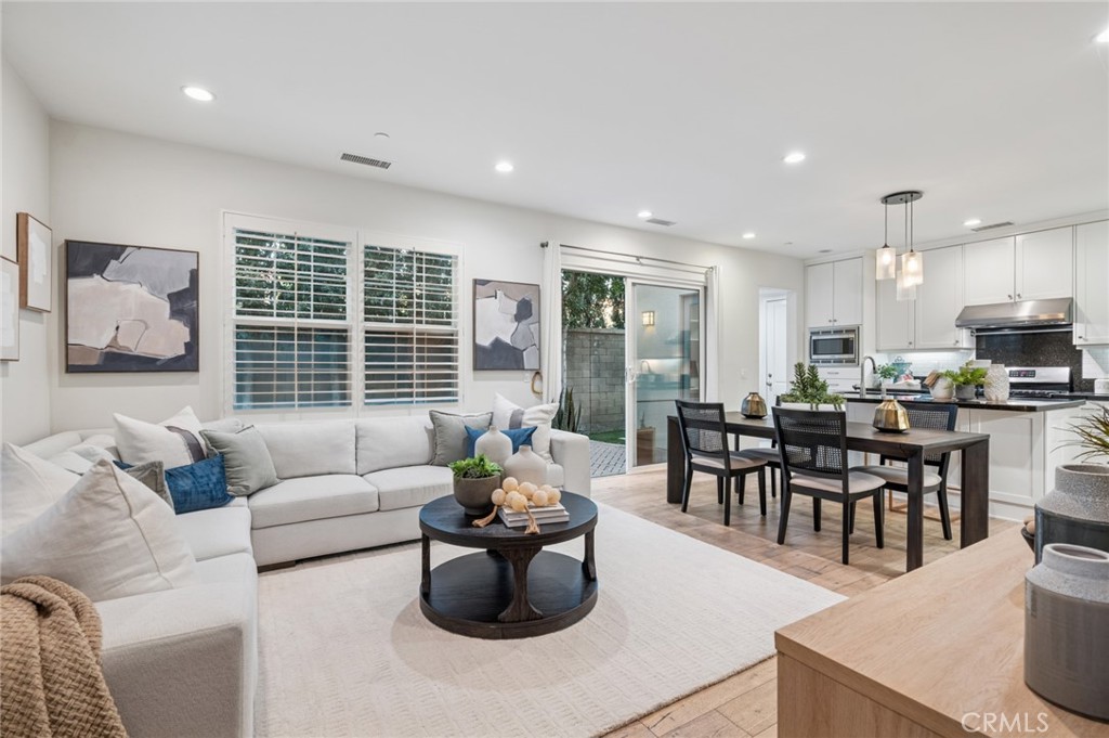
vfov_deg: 73.7
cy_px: 369
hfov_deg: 96.8
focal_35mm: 16
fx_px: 492
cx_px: 554
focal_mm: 16
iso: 400
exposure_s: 1/4
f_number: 9
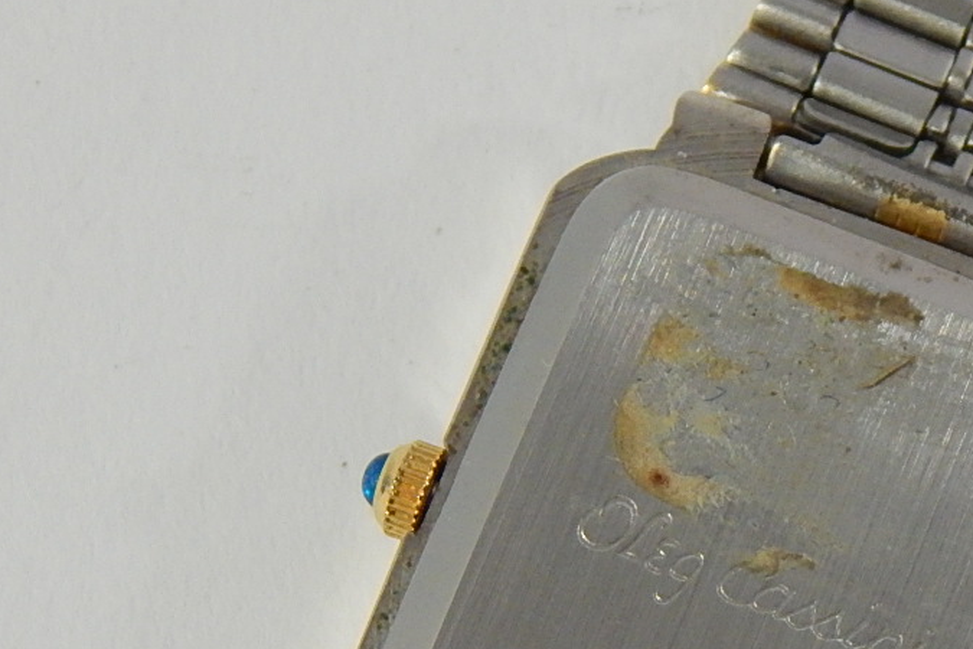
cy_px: 617
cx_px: 889
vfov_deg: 7.4
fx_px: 5000
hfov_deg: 11.0
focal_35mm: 185
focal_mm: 13.5
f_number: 4.2
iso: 360
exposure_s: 1/30
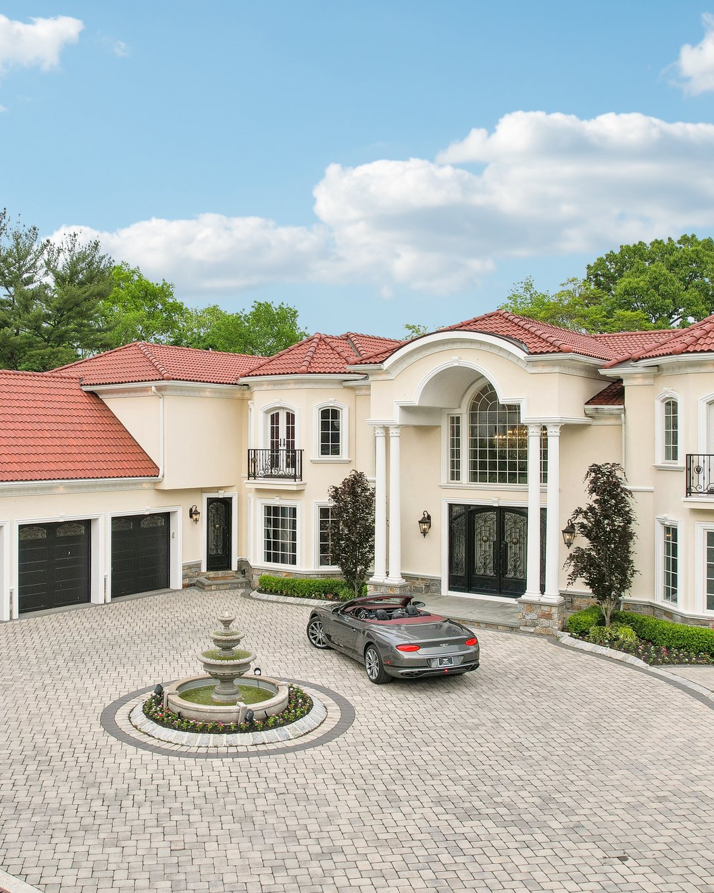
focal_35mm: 32
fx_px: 845
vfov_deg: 55.7
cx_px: 257
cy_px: 435
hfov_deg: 45.3
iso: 100
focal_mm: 8.4
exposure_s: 1/1250
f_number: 2.8
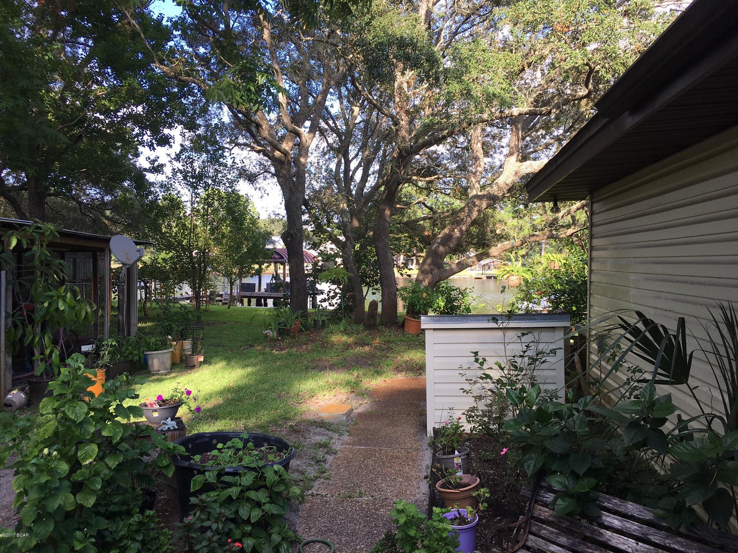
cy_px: 276
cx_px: 369
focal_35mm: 29
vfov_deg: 48.2
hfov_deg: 61.7
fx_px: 618
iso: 25
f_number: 2.2
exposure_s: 1/248
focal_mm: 4.15
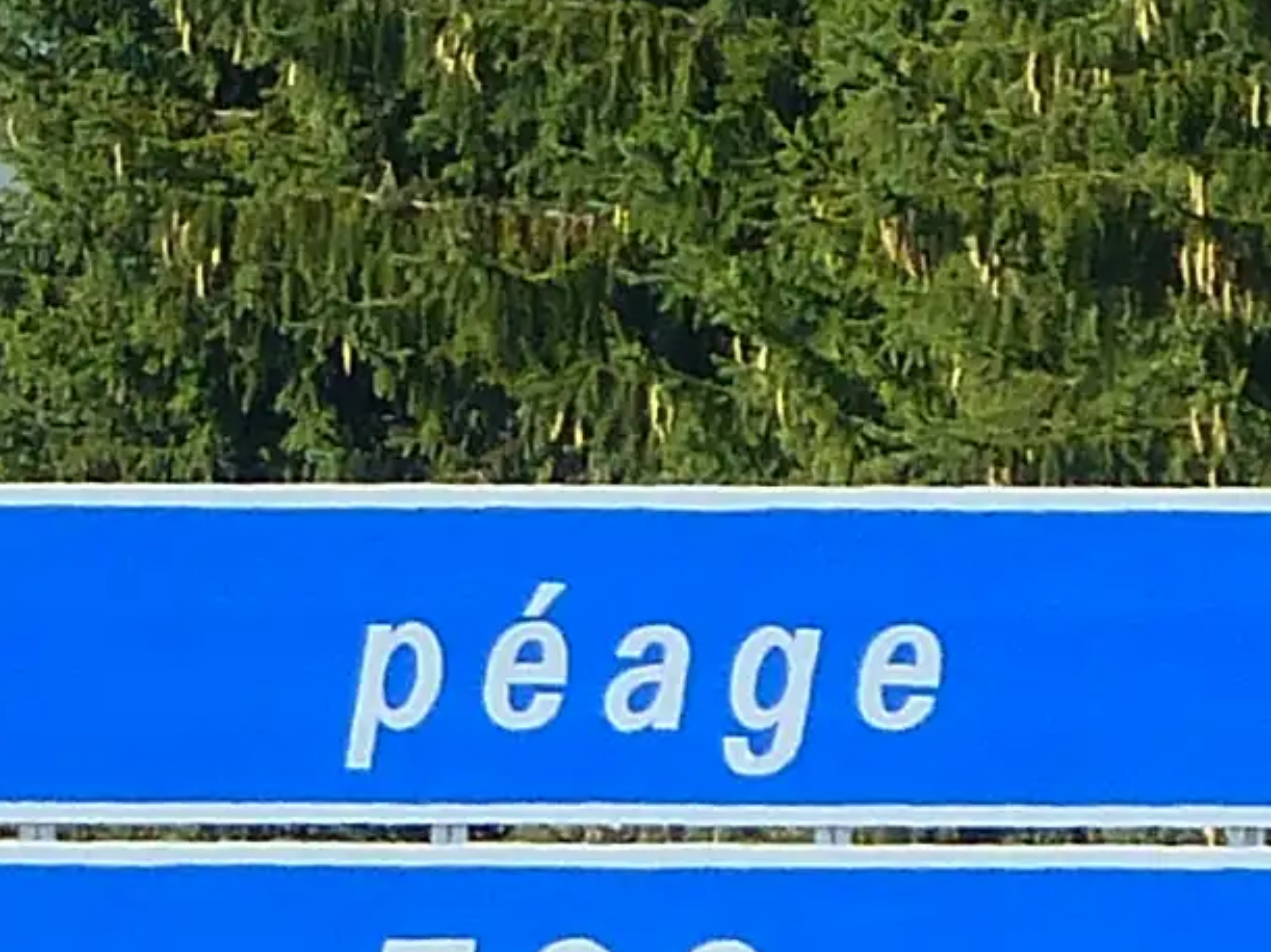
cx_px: -1891
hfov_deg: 1.1
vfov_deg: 0.8
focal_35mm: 1795
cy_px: 2688
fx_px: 65894
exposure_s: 1/500
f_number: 4
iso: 100
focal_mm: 44.8
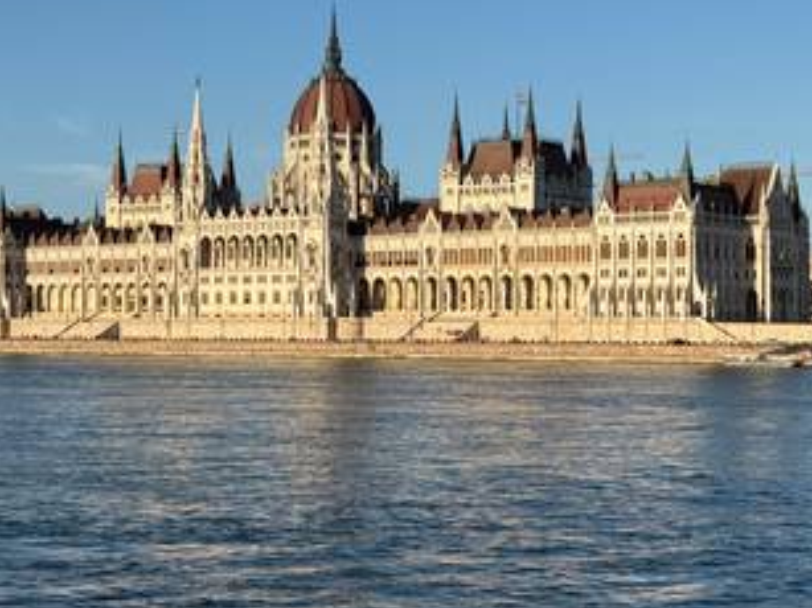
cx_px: 333
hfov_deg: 26.0
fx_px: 1759
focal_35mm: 75
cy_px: 280
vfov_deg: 19.6
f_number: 1.78
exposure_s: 1/5208
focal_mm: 6.76
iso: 64
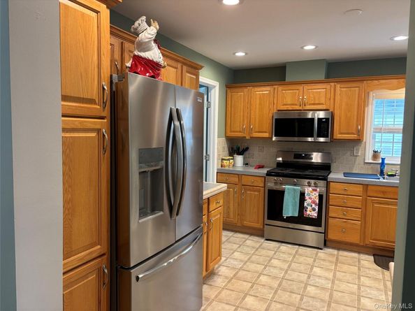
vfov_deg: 53.0
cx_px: 208
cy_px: 156
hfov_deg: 67.3
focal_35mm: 26
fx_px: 312
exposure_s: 1/60
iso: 125
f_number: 1.6
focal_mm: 5.96
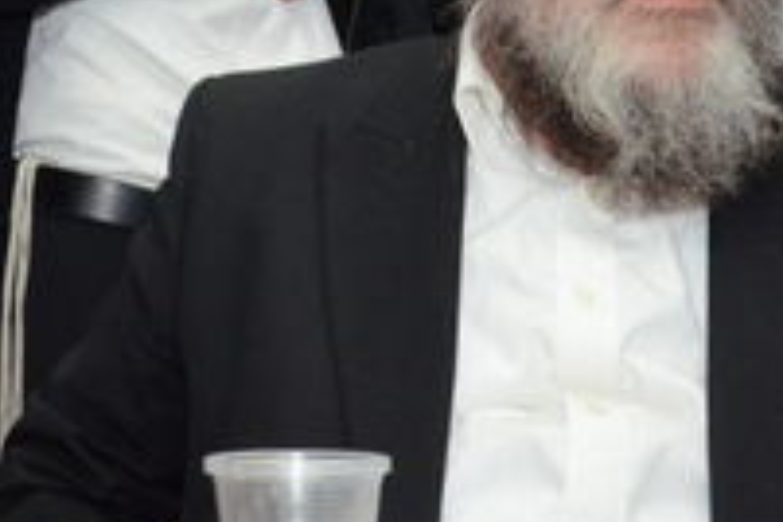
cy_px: -105
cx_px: 58
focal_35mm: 107
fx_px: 2327
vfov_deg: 12.5
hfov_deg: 18.7
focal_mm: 18
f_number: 3.5
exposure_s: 1/80
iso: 2500
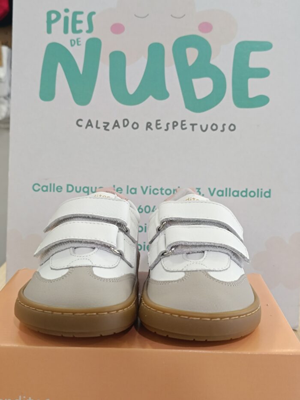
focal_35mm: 24
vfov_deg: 71.6
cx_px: 150
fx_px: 277
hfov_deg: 56.8
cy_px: 200
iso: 422
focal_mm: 5.59
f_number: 1.88
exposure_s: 1/101
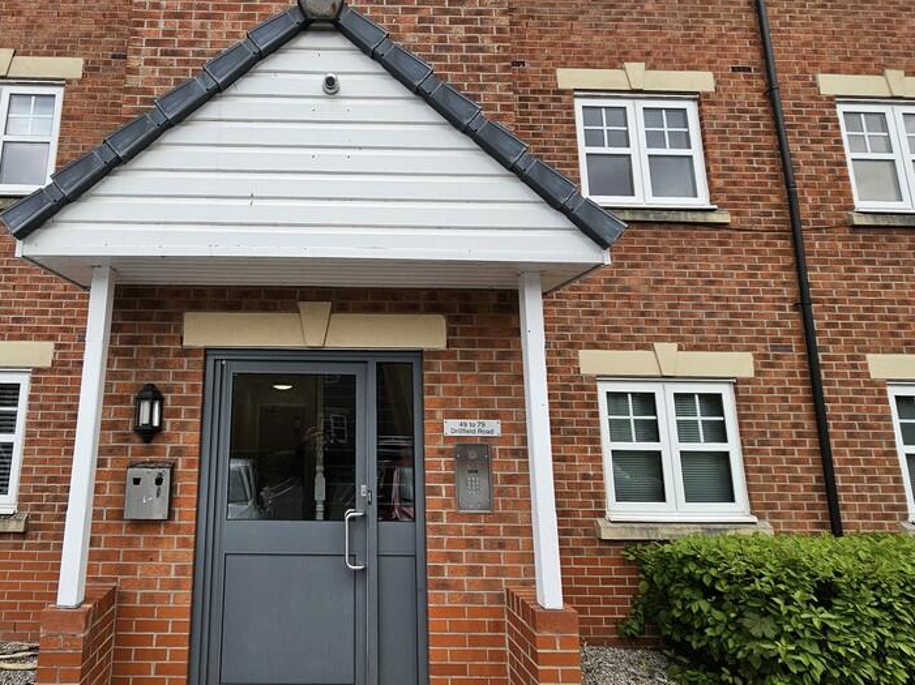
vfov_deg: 68.6
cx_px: 332
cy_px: 320
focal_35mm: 19
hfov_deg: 82.7
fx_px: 502
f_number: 2.2
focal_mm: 2.2
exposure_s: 1/1255
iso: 50
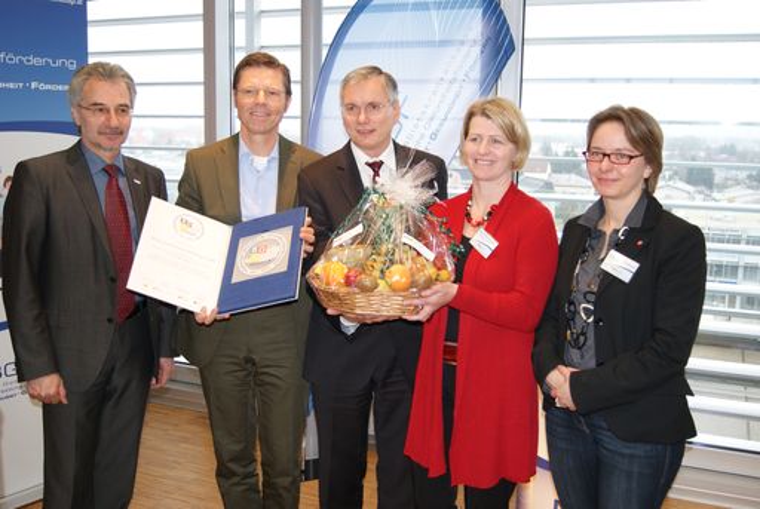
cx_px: 380
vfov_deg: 37.0
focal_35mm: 36
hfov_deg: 53.1
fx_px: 761
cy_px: 254
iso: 200
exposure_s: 1/60
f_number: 4
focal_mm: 24
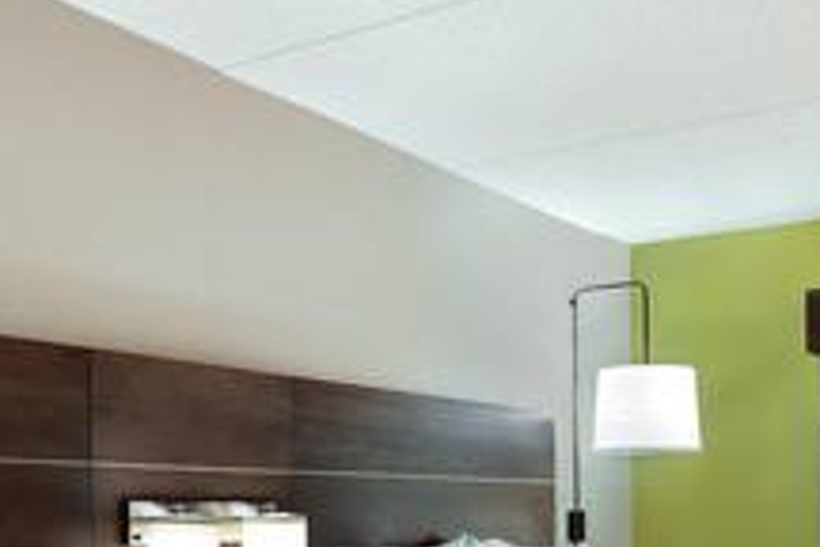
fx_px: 979
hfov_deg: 45.1
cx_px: 499
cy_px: 602
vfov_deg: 28.3
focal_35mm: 43
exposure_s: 1/8
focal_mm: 10
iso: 250
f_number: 7.1
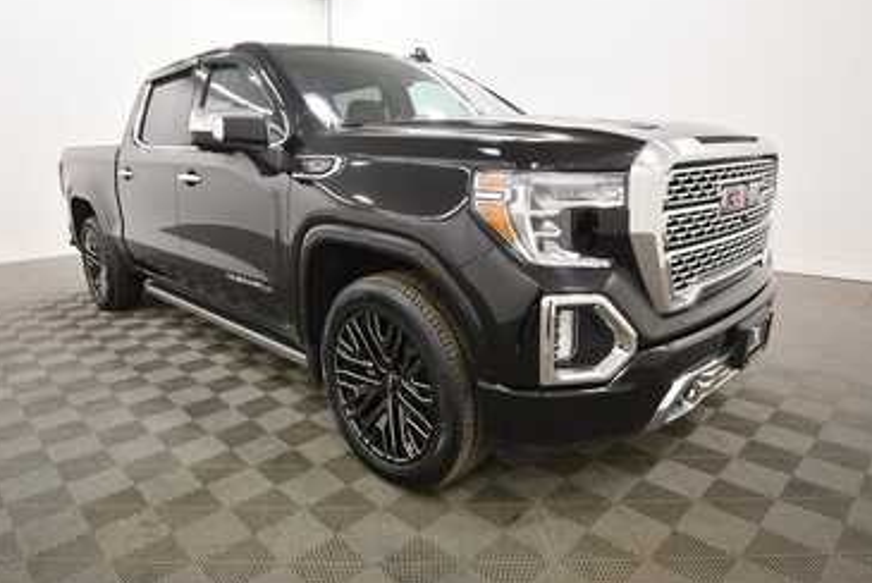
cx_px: 420
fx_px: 558
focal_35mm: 23
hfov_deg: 76.0
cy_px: 281
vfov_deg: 55.2
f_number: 5
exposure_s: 1/125
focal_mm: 14
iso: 1100
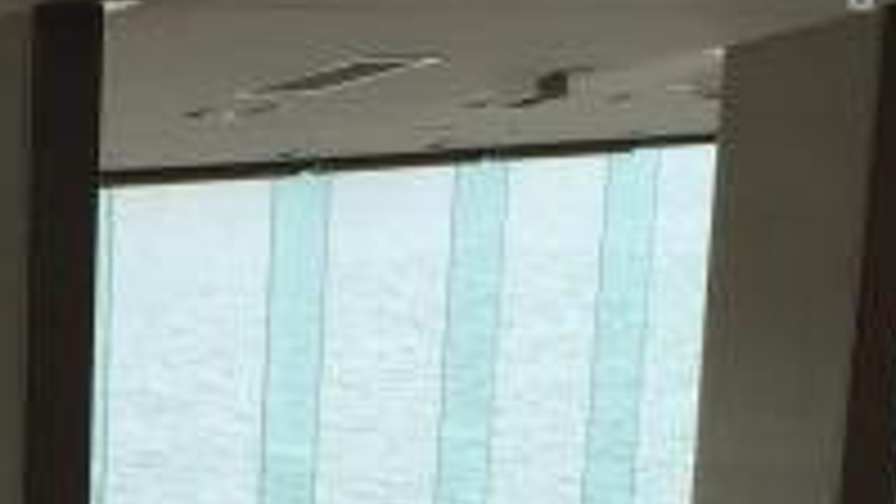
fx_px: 3018
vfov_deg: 9.2
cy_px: 850
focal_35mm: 127
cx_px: 126
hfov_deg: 16.7
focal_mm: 4.15
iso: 32
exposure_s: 1/319
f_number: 2.2
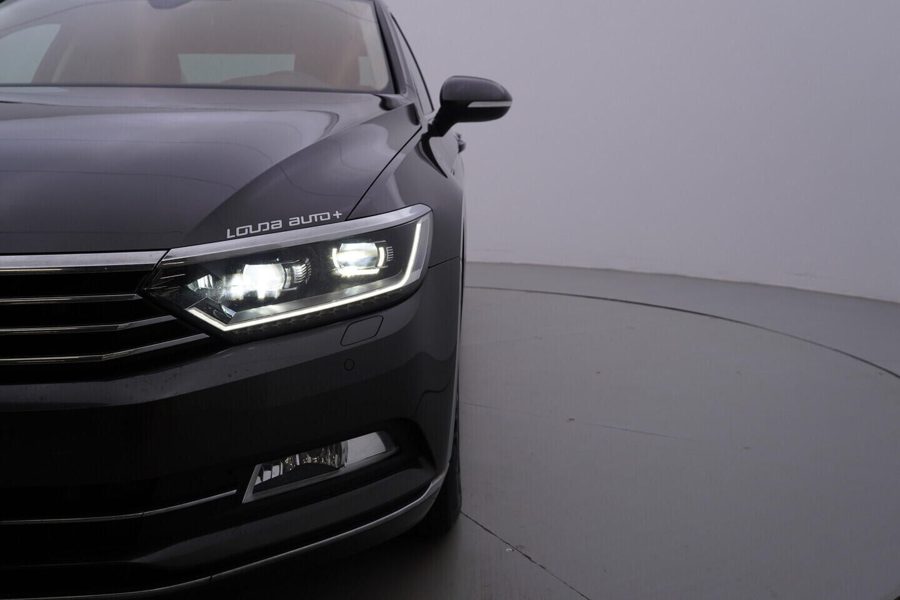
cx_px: 450
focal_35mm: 36
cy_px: 300
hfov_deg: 53.1
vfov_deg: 36.9
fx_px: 900
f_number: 5
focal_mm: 24
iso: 125
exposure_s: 1/125
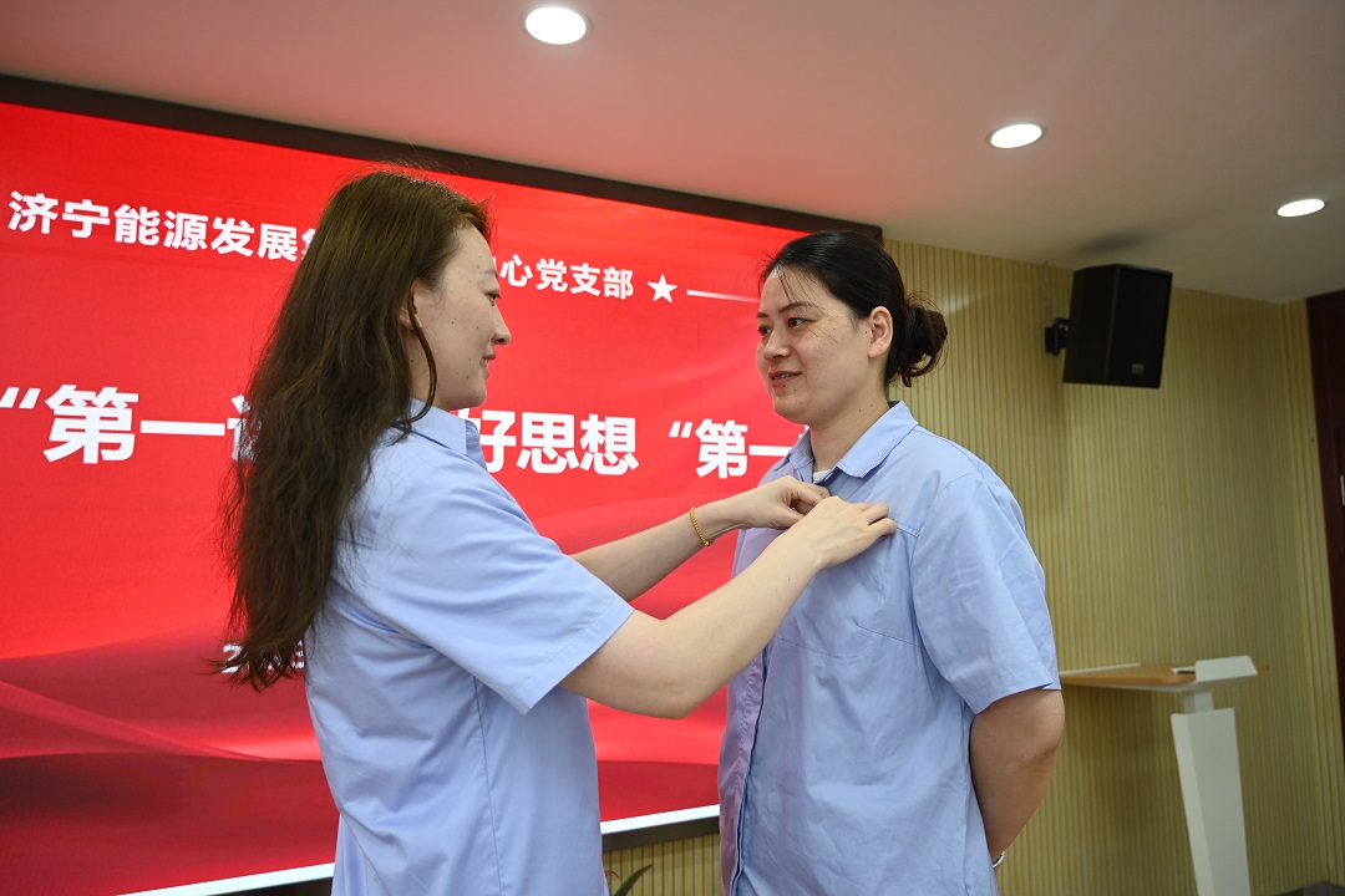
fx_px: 915
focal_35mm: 24
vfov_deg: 52.2
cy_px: 448
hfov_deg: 72.6
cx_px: 672
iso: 560
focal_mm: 24.5
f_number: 4
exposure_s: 1/125
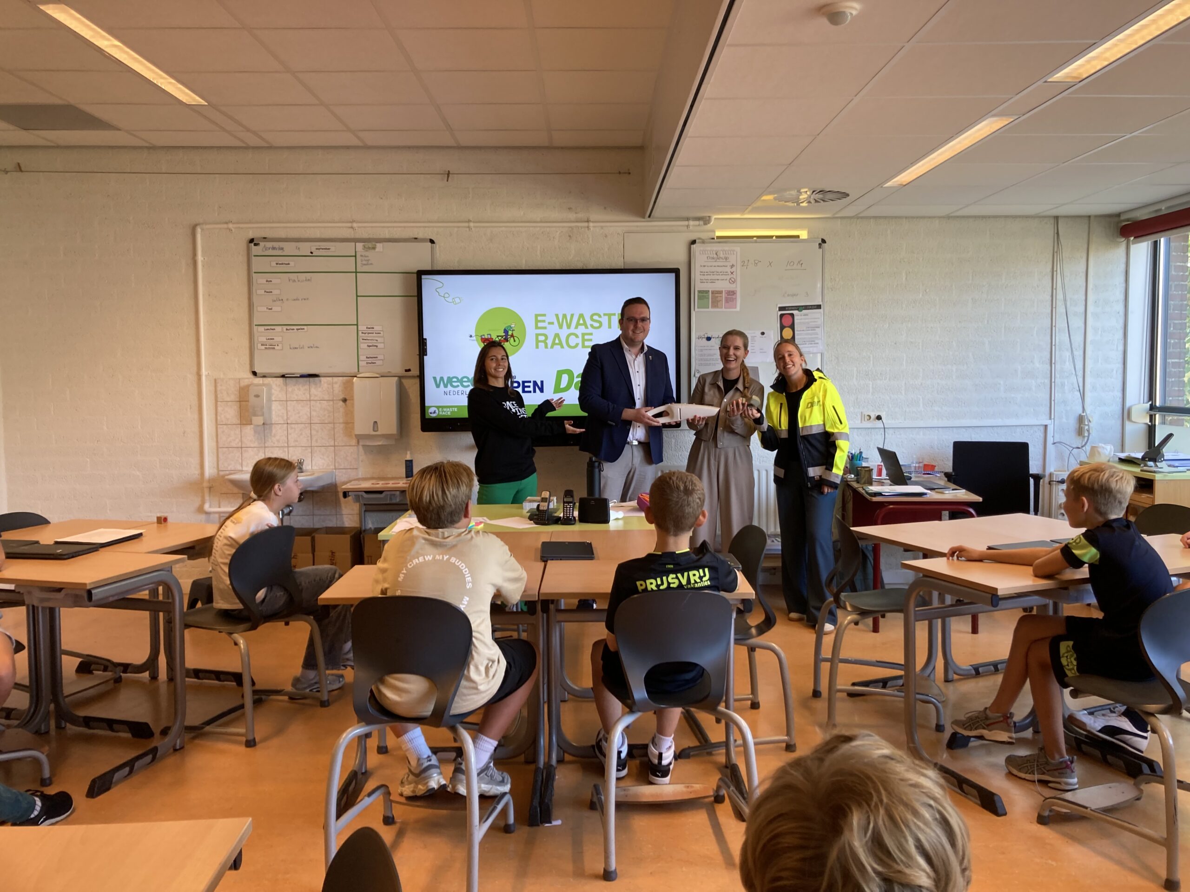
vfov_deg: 49.7
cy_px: 446
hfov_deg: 63.4
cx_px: 595
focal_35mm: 28
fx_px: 963
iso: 50
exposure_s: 1/50
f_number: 1.8
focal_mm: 3.99
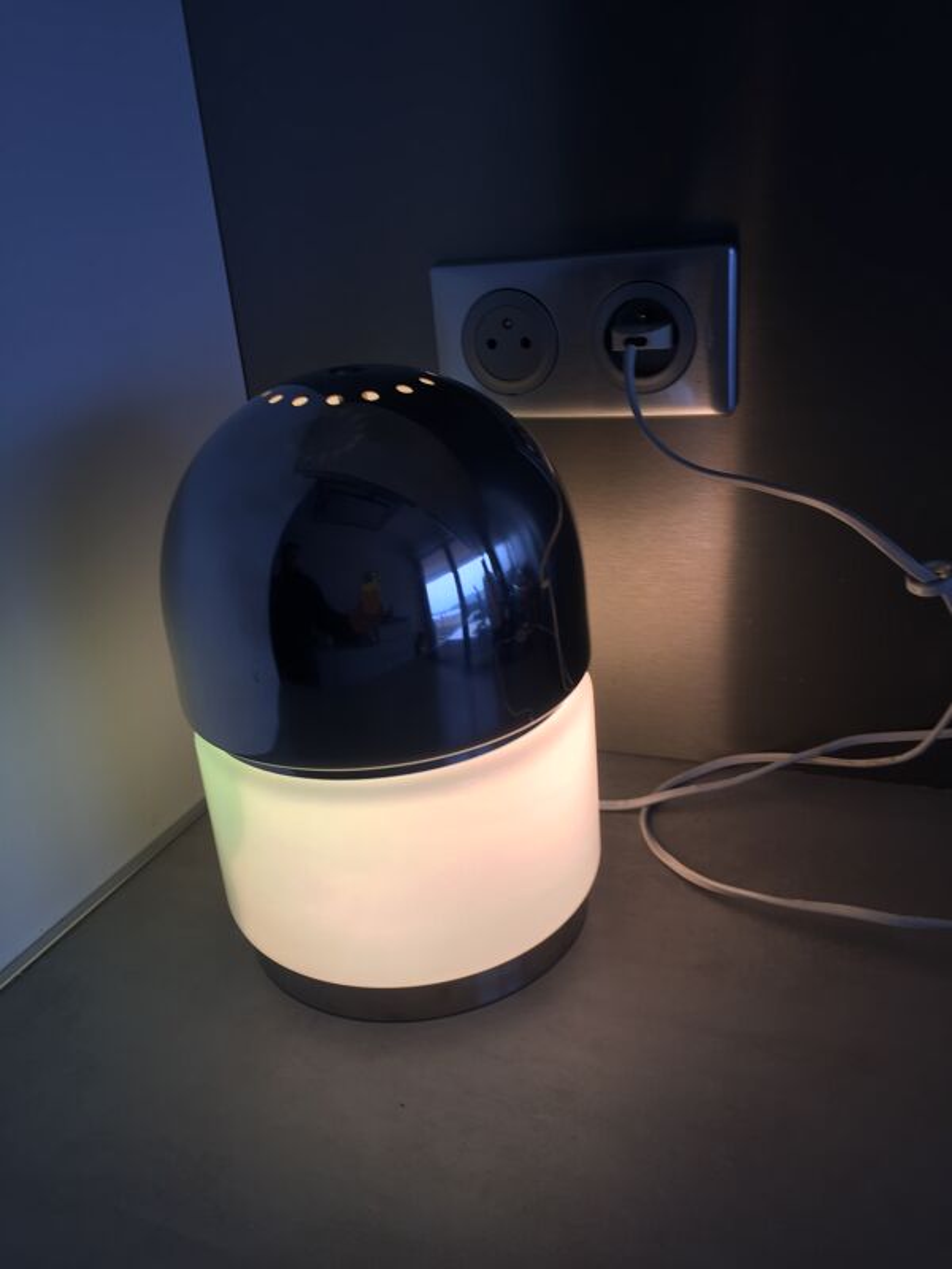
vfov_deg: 61.7
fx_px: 1063
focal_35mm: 29
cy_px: 634
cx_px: 476
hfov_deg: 48.2
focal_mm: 4.15
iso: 40
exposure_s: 1/50
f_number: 2.2
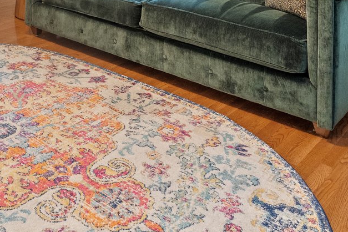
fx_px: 474
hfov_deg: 38.2
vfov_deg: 23.1
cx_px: 51
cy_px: -99
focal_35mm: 49
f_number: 4
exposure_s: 1/1.25
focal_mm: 10
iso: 800
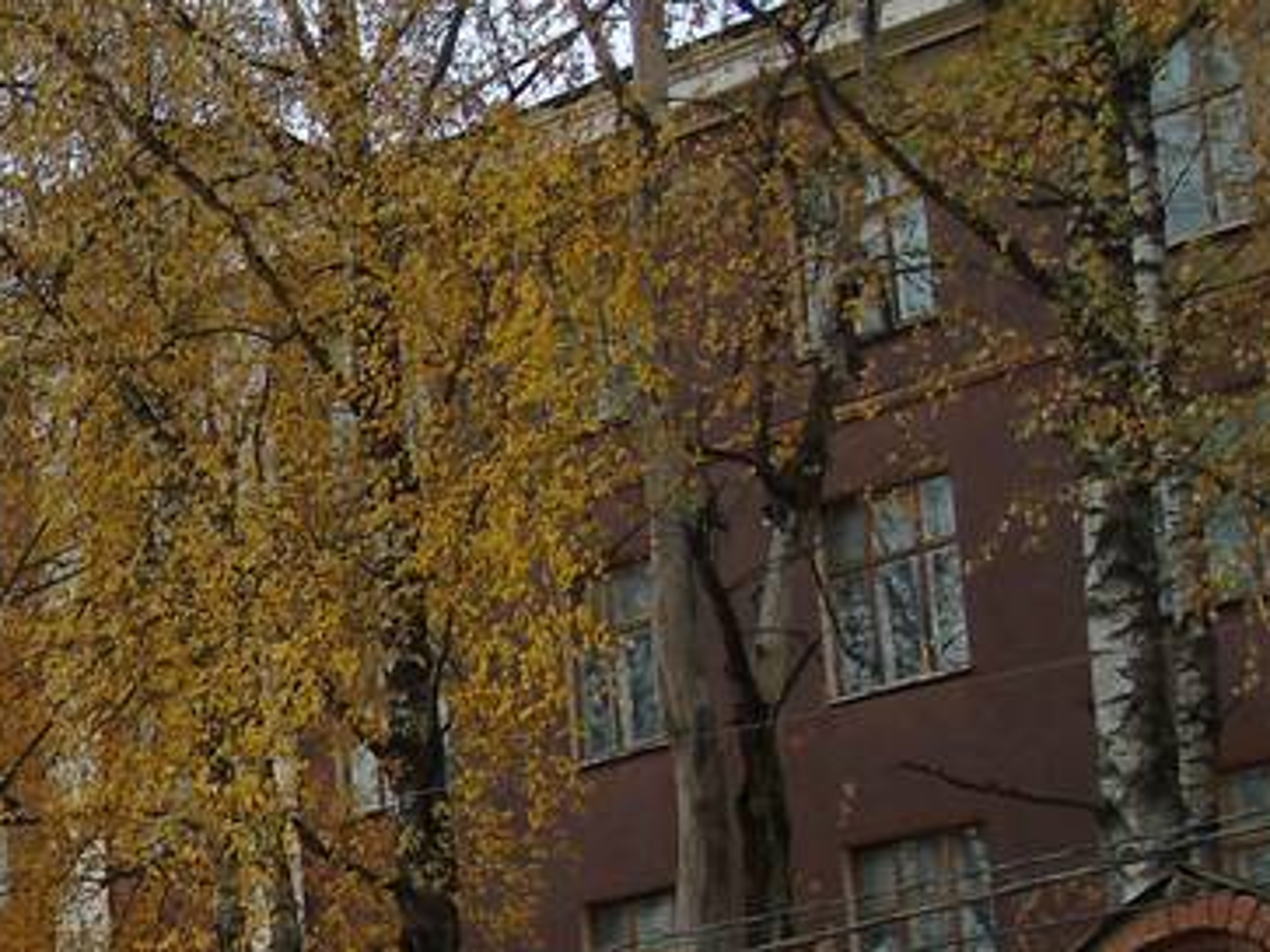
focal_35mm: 96
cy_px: 931
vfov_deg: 15.1
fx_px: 3521
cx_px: -507
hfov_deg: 18.6
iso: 80
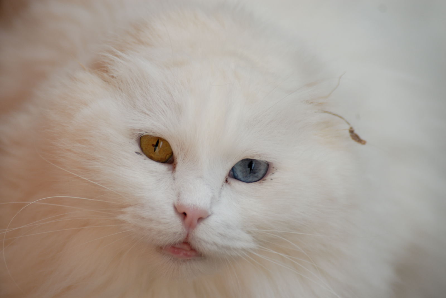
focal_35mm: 248
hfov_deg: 8.3
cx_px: 223
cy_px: 149
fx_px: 3070
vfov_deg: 5.6
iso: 200
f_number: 5.6
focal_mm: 165
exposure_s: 1/125
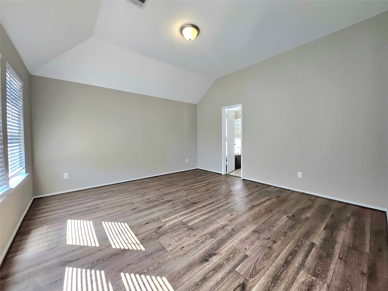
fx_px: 146
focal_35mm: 13
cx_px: 194
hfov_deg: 106.2
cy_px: 146
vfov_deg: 89.9
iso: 100
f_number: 2.2
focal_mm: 1.74
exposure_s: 1/60.2
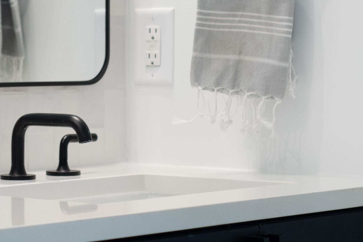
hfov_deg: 12.8
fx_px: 1603
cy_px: -6
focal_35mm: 159
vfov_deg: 8.6
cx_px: 41
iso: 400
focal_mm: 50
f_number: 3.5
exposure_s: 1/40
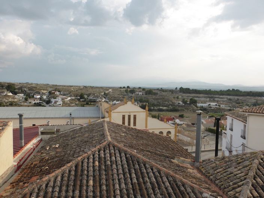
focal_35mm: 30
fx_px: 229
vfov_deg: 46.8
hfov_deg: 60.0
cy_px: 99
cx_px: 132
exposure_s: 1/500
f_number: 3.6
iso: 160
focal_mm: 5.4
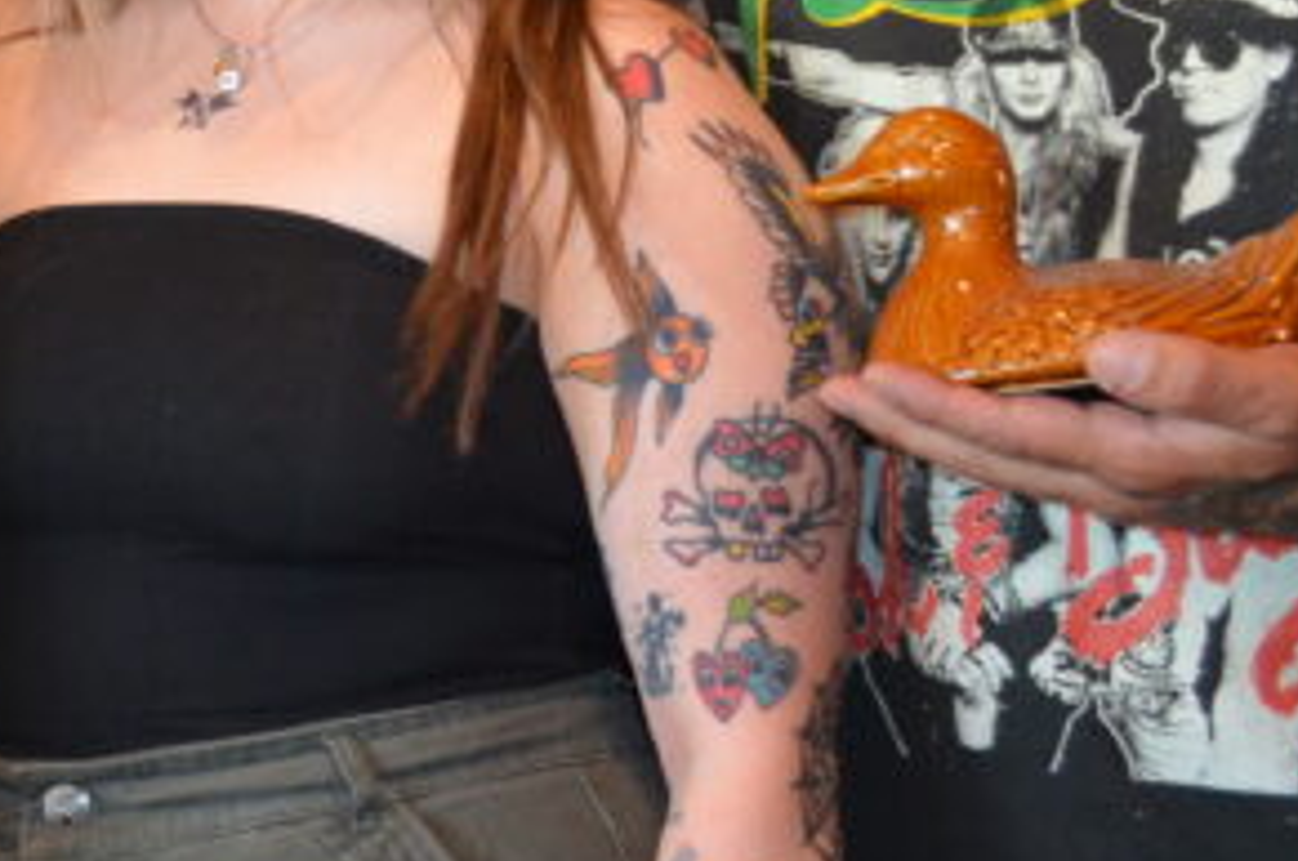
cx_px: -357
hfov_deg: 19.9
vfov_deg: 14.0
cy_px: -103
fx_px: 3420
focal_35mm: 95
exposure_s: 1/60
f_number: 3.5
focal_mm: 18
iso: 640
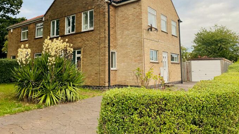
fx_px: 184
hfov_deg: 66.1
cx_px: 118
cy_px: 44
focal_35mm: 29
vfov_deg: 39.7
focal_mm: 4.25
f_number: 1.8
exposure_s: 1/338
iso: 32
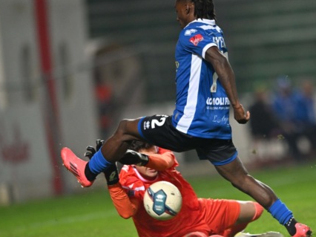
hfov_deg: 3.2
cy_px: 153
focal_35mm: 614
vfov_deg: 2.4
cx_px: 197
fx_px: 5602
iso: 2500
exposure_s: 1/1600
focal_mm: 400
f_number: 3.5
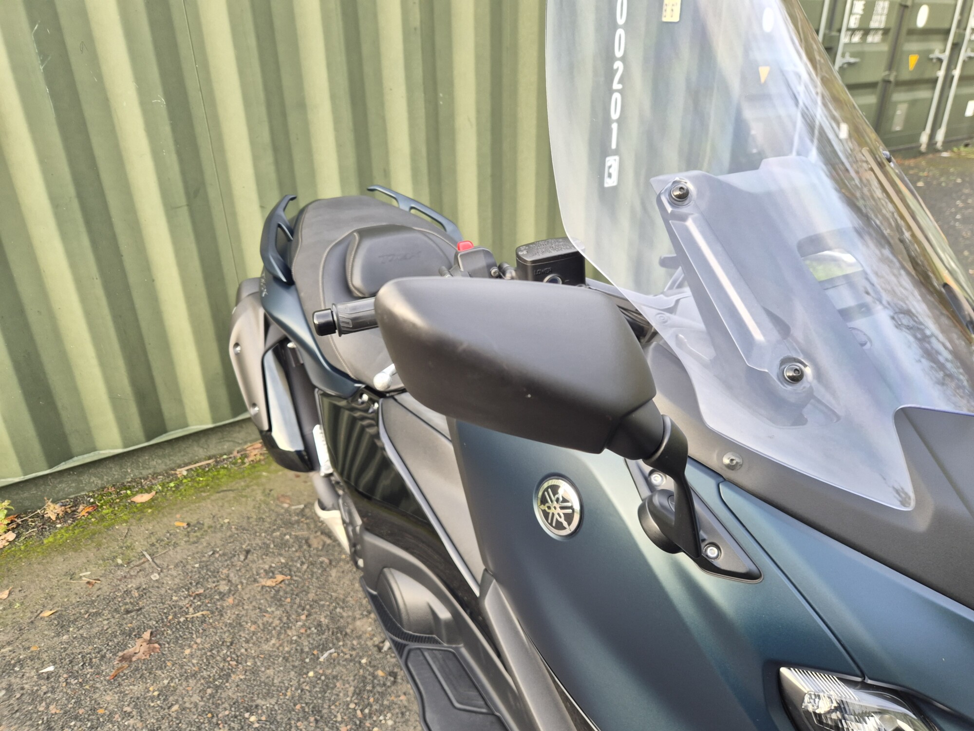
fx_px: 647
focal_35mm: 23
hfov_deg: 73.9
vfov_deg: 58.9
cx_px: 487
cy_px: 366
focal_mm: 5.4
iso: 125
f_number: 1.8
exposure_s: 1/180
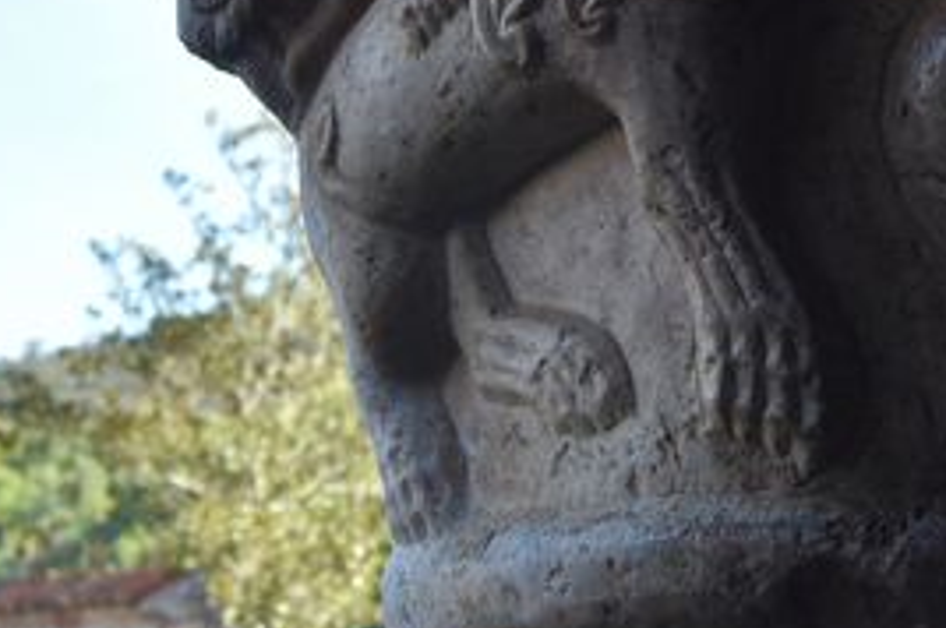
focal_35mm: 153
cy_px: -286
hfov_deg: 13.2
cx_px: 957
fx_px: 4016
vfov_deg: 8.8
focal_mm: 26
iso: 400
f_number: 8
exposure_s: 1/250
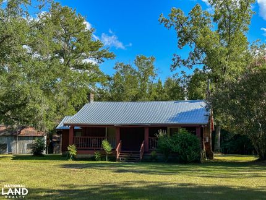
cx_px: 133
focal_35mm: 48
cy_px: 100
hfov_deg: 39.6
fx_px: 369
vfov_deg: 30.3
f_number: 1.8
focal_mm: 6.86
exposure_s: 1/2300
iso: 64
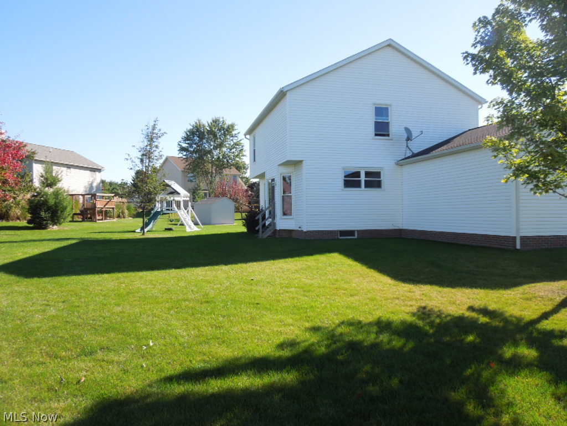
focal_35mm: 25
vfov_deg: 54.9
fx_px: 409
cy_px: 213
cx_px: 284
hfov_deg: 69.4
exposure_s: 1/500
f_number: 3.3
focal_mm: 4.5
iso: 100
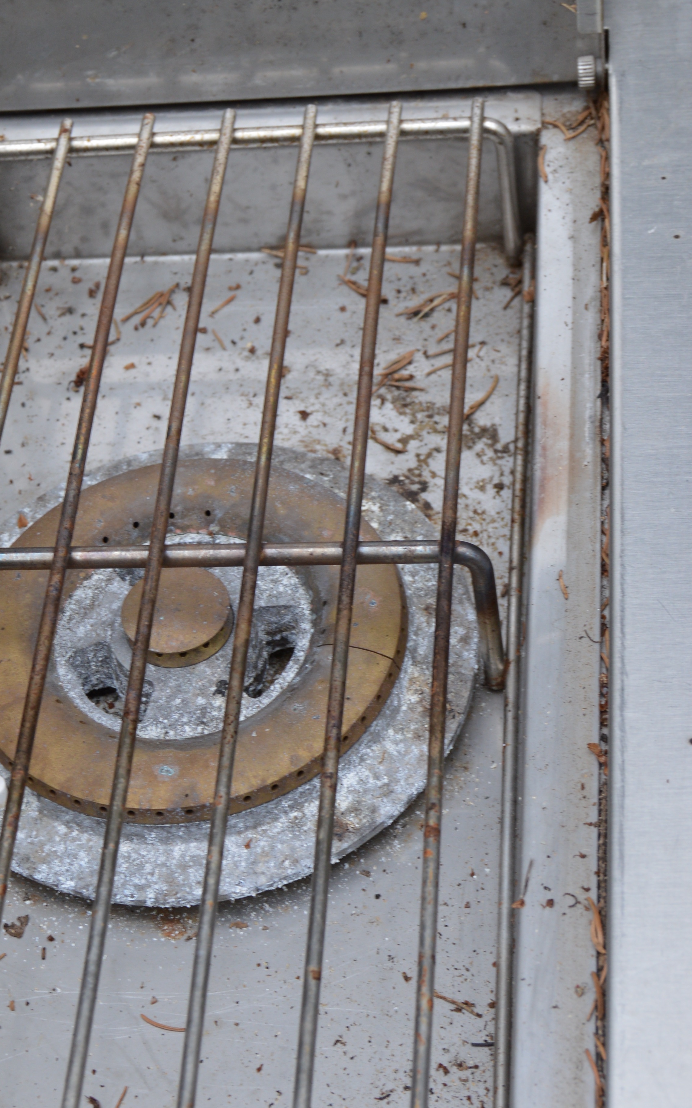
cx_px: 104
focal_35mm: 78
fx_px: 2349
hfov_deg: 16.6
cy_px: 593
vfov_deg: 26.5
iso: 180
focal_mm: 31
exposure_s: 1/125
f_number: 5.6
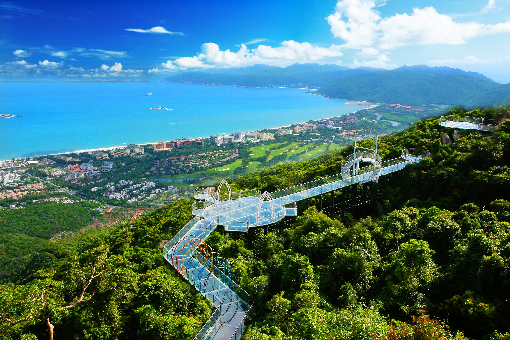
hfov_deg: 73.7
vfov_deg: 53.2
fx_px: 340
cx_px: 255
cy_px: 170
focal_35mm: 24
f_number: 16
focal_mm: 24
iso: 400
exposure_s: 1/250
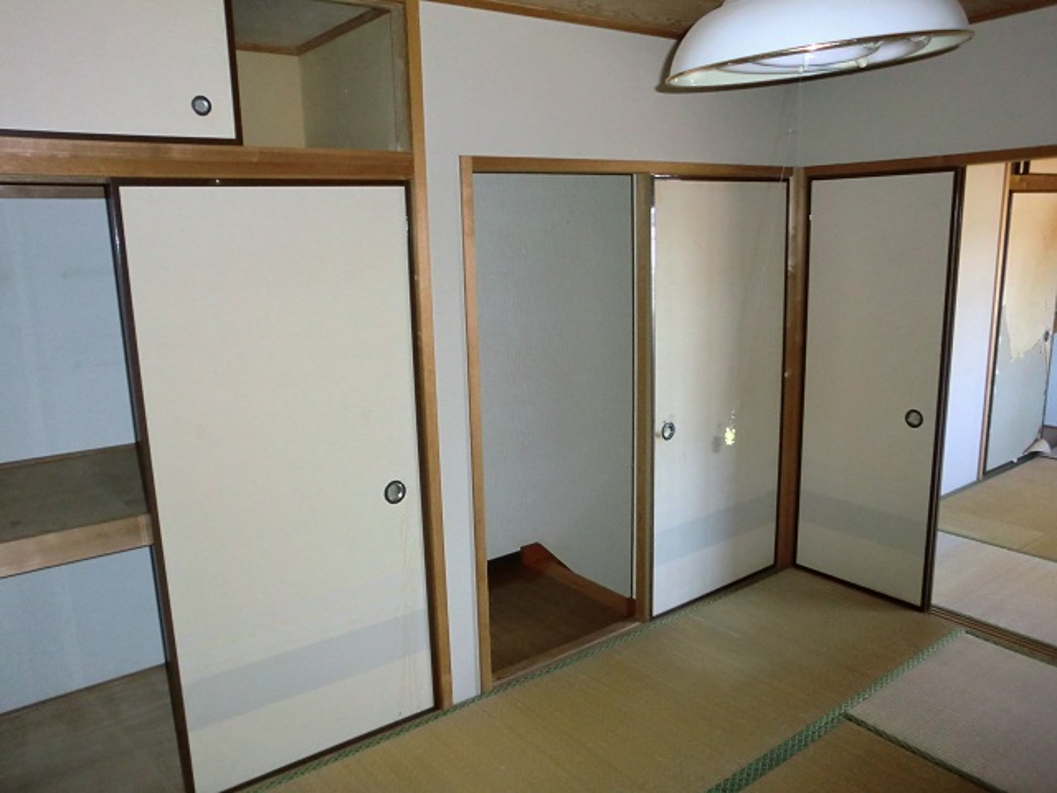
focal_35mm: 26
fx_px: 794
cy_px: 396
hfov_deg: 67.3
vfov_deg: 53.1
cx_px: 528
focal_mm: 4.65
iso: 400
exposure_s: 1/60
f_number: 2.6
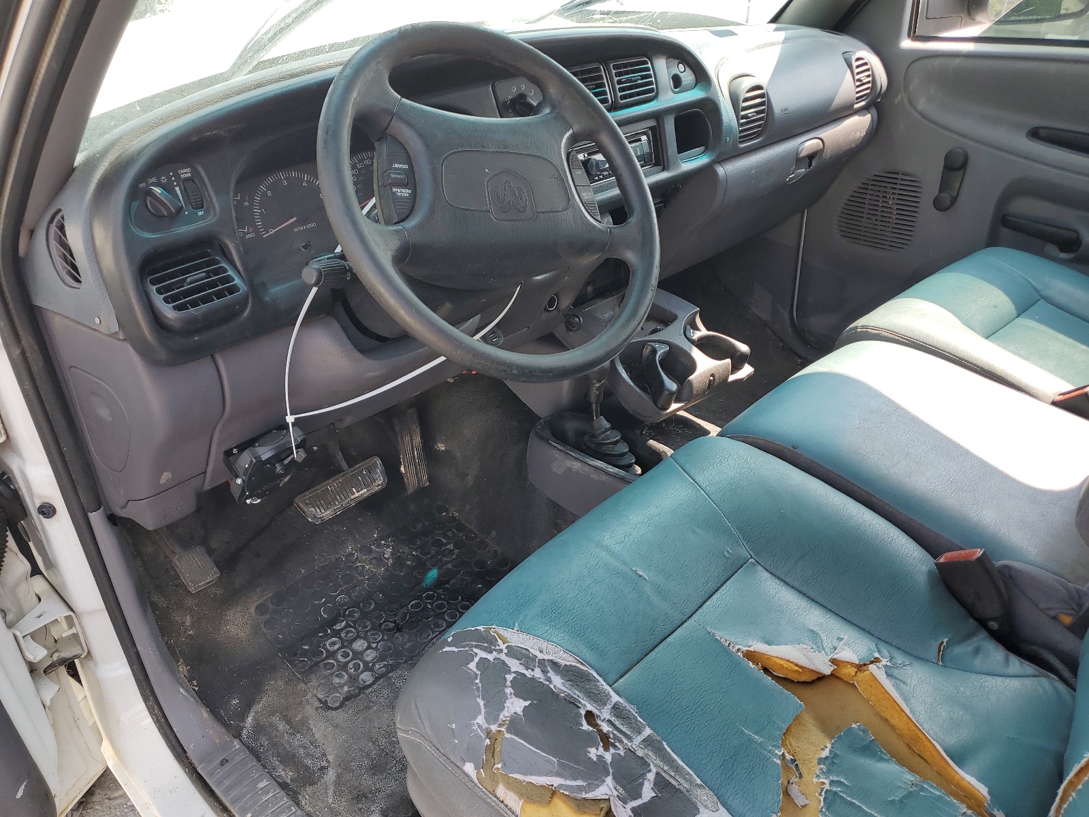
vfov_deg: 53.1
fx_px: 818
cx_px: 544
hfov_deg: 67.3
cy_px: 408
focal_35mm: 26
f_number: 1.5
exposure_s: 1/526
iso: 50
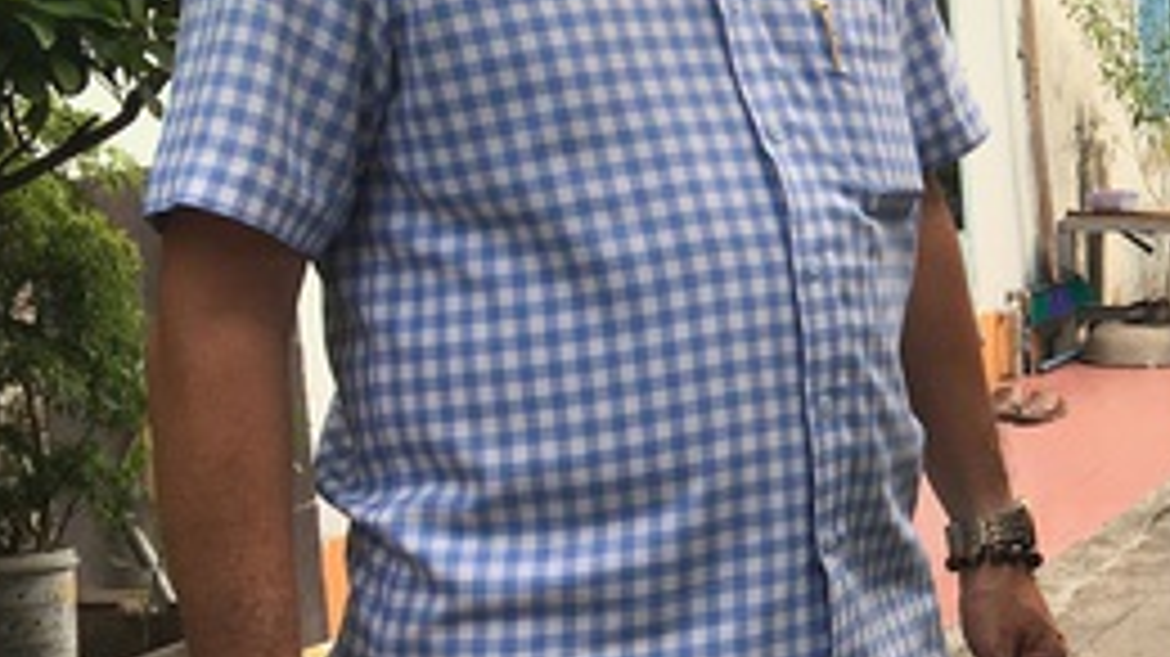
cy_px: 200
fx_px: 2574
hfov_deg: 23.1
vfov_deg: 14.5
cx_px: 1472
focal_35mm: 83
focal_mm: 4.15
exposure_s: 1/254
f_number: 2.2
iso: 25
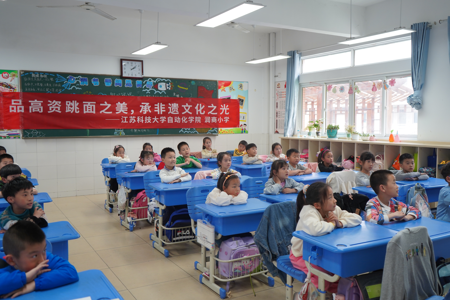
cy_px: 150
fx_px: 400
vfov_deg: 41.1
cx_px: 225
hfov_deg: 58.7
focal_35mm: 32
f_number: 4
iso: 800
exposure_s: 1/160
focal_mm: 32
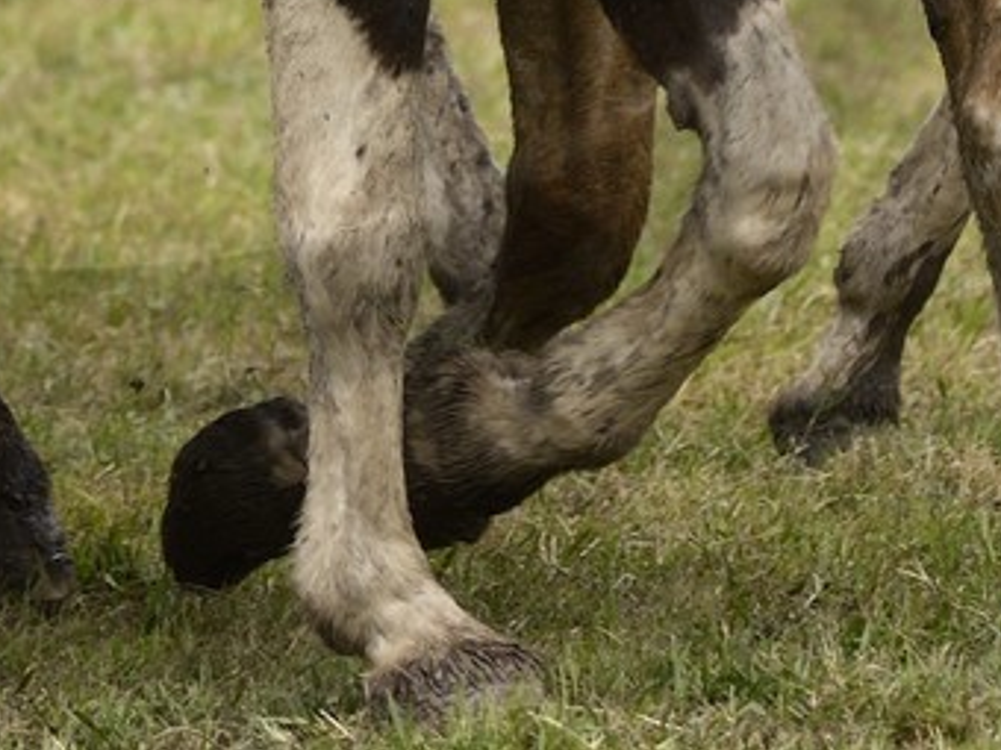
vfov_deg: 1.8
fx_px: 24204
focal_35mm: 837
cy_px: -809
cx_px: 53
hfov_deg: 2.4
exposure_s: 1/640
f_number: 5
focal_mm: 185
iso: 400
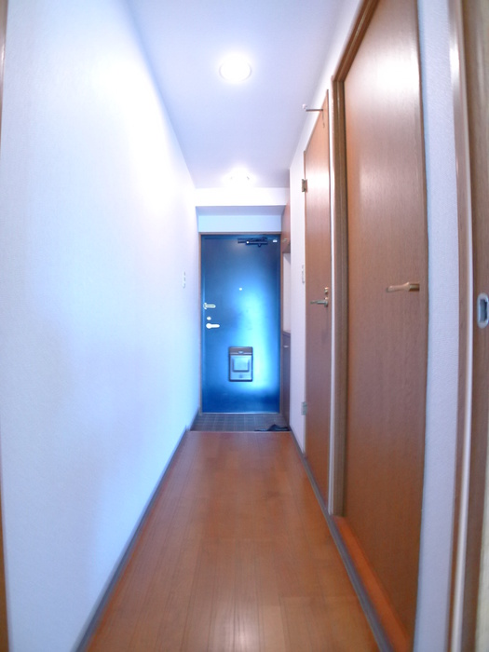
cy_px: 326
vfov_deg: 71.6
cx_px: 244
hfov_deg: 56.8
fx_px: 452
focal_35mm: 24
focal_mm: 5.1
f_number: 2
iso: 400
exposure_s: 1/6
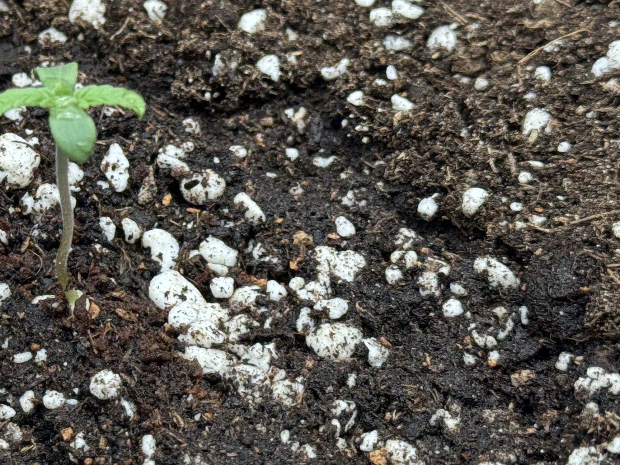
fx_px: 2006
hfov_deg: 17.3
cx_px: 43
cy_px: 193
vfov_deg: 13.2
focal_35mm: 112
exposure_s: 1/461
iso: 64
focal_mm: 6.76
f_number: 1.78
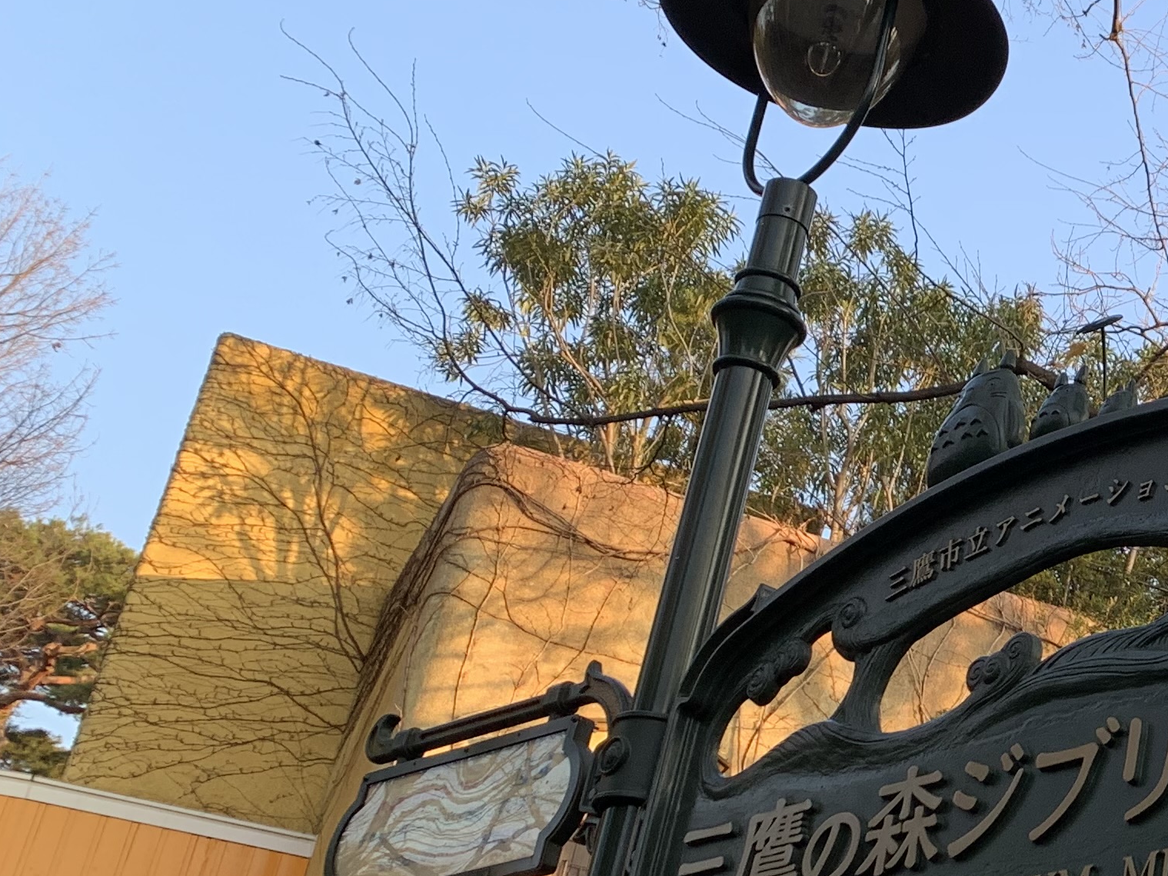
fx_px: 2328
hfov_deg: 24.7
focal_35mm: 69
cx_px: 1491
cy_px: 561
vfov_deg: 21.3
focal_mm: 4.25
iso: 25
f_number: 1.8
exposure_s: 1/351
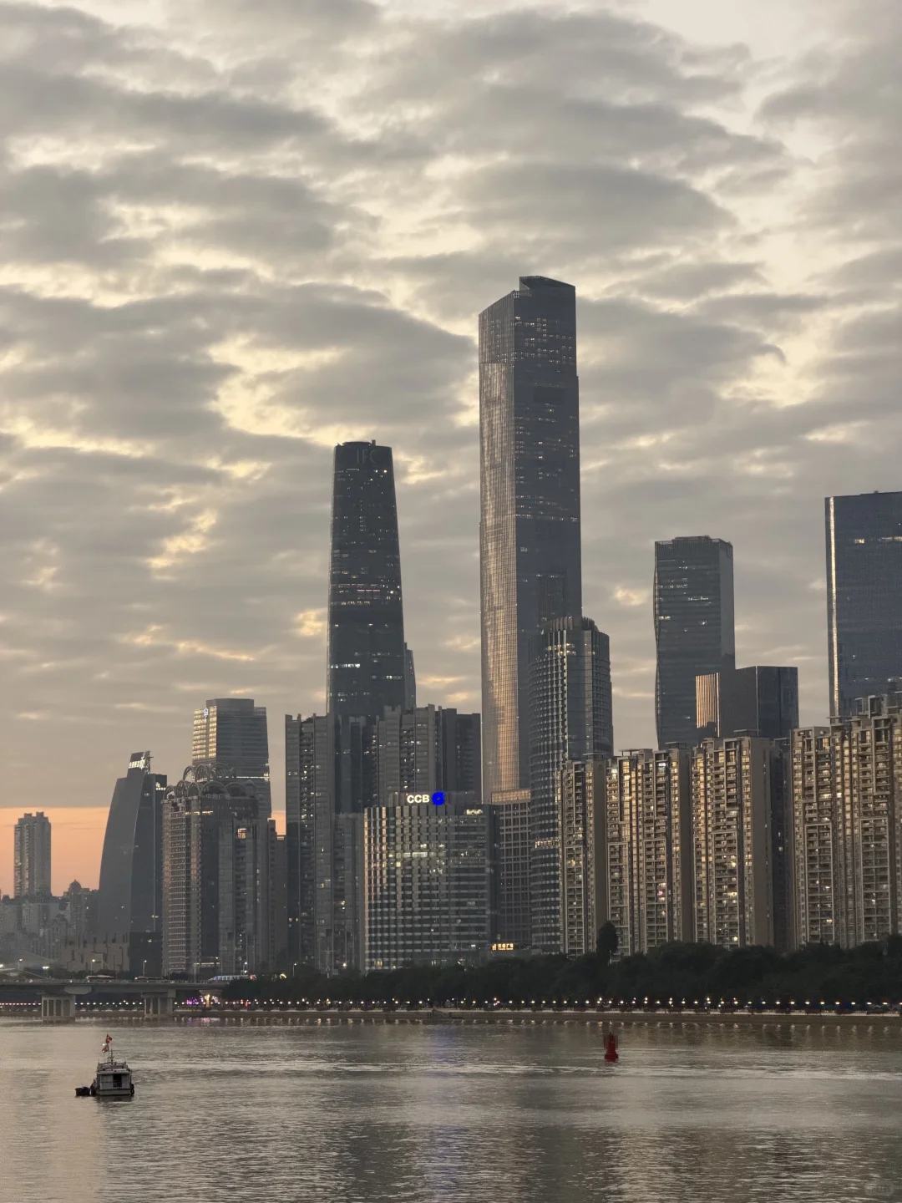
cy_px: 602
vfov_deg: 19.6
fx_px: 3474
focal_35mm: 100
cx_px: 451
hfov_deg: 14.8
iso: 400
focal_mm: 16.89
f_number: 2.8
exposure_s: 1/50
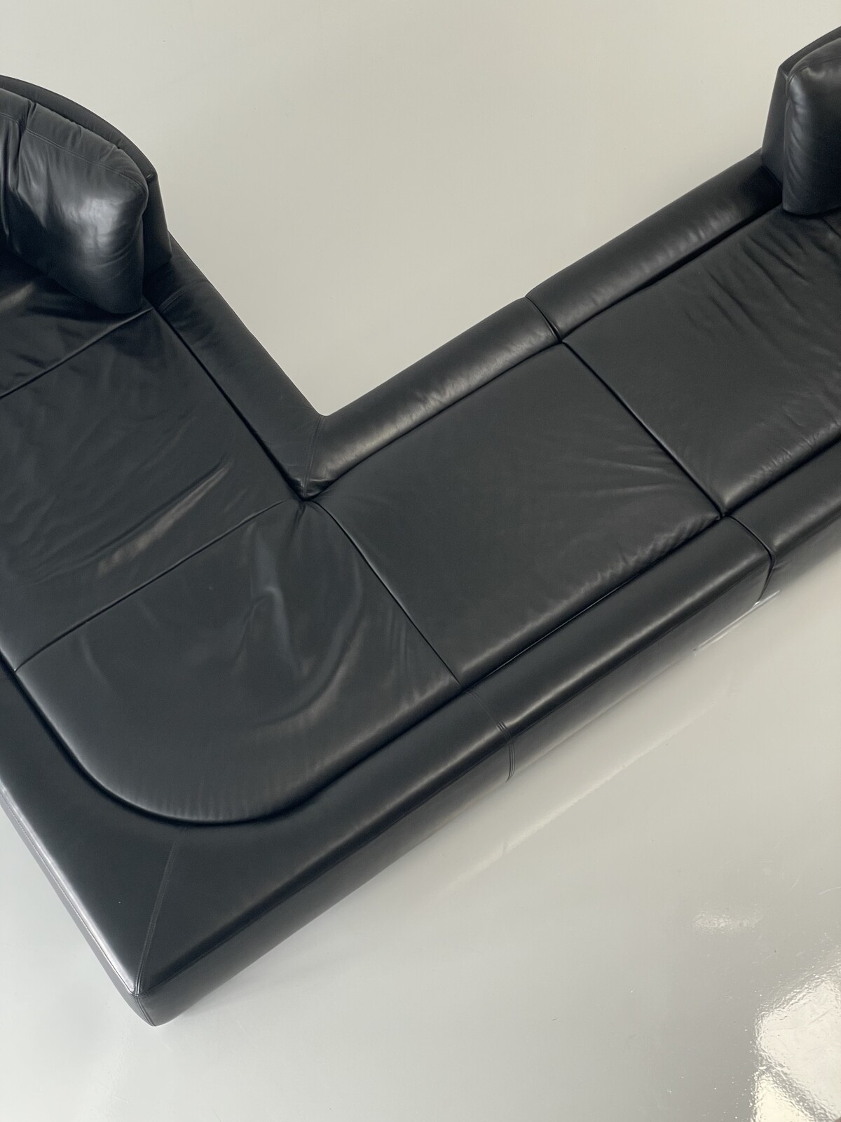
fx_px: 1684
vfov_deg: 36.8
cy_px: 561
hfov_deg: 28.0
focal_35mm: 52
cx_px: 420
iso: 64
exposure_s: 1/99
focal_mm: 6
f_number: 2
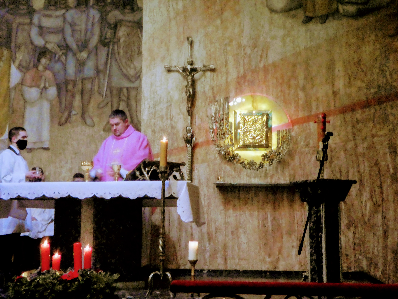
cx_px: 199
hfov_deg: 35.5
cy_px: 150
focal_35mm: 54
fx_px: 621
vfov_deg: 27.0
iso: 1600
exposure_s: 1/15
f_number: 4.1
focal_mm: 9.6
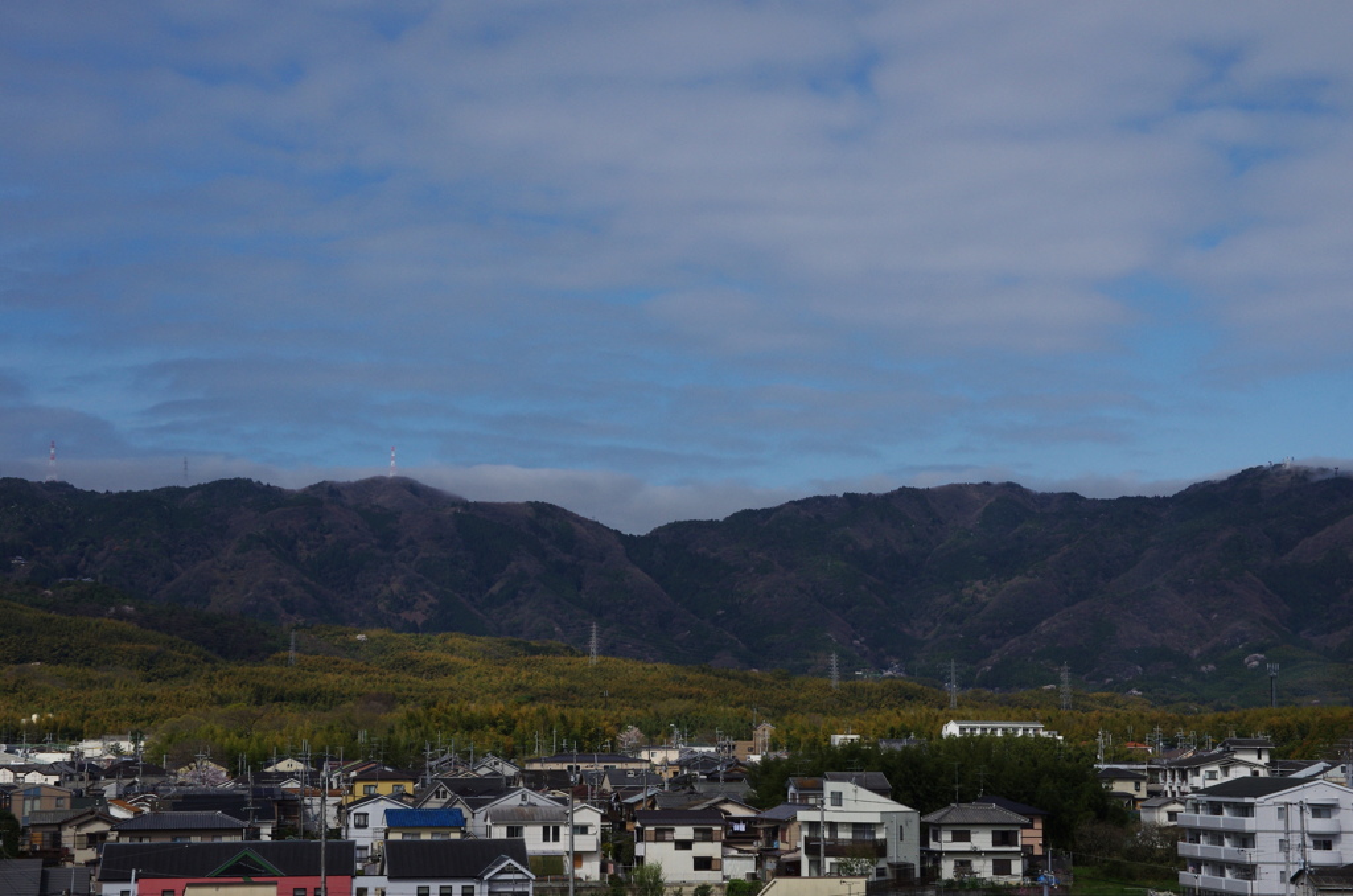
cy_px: 448
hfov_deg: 27.0
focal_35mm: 75
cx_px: 676
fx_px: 2813
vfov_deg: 18.1
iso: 250
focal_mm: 50
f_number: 10
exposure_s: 1/1000
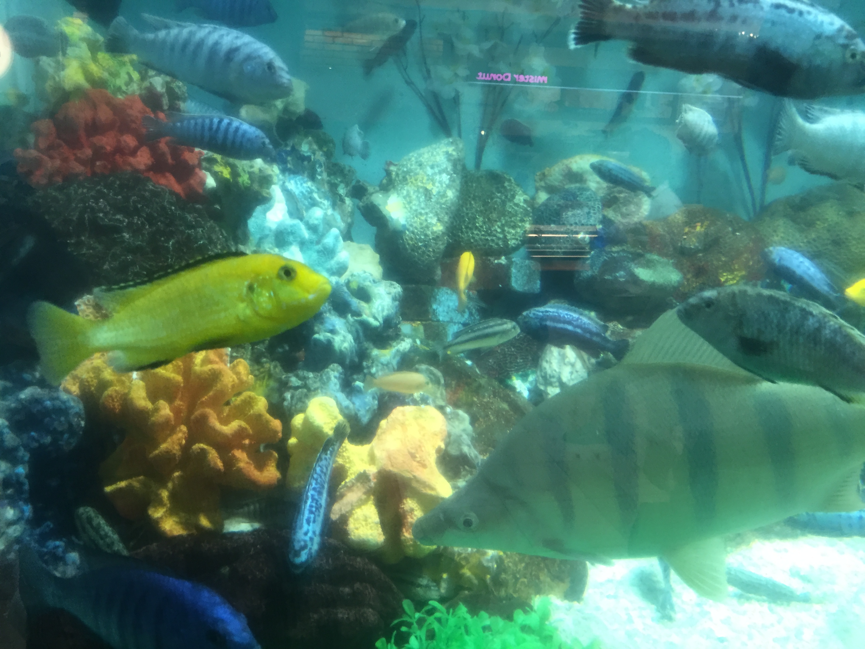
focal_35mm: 29
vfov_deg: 48.2
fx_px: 725
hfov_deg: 61.7
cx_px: 432
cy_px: 324
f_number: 2.2
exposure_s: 1/30
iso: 125
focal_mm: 4.15
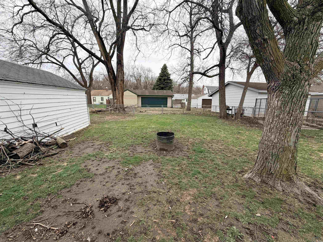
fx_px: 131
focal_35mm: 14
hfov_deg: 102.1
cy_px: 121
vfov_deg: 85.7
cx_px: 162
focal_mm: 2.22
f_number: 2.2
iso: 80
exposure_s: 1/121
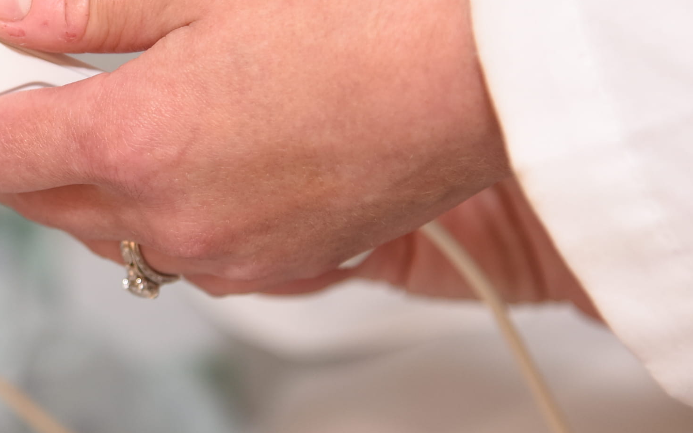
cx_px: -11
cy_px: 30
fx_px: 3947
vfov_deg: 6.3
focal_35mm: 209
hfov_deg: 10.0
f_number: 4
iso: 800
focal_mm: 82
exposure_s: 1/125
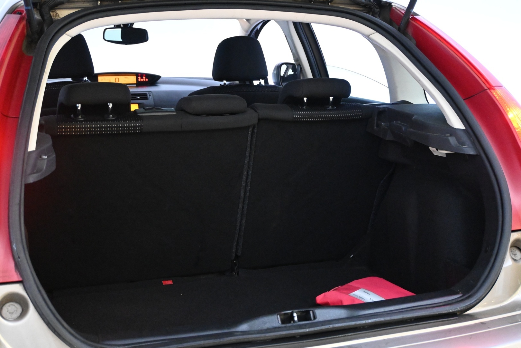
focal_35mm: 47
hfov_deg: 41.7
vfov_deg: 28.5
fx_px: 684
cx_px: 260
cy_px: 174
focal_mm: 31.5
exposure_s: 1/50
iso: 6400
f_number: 5
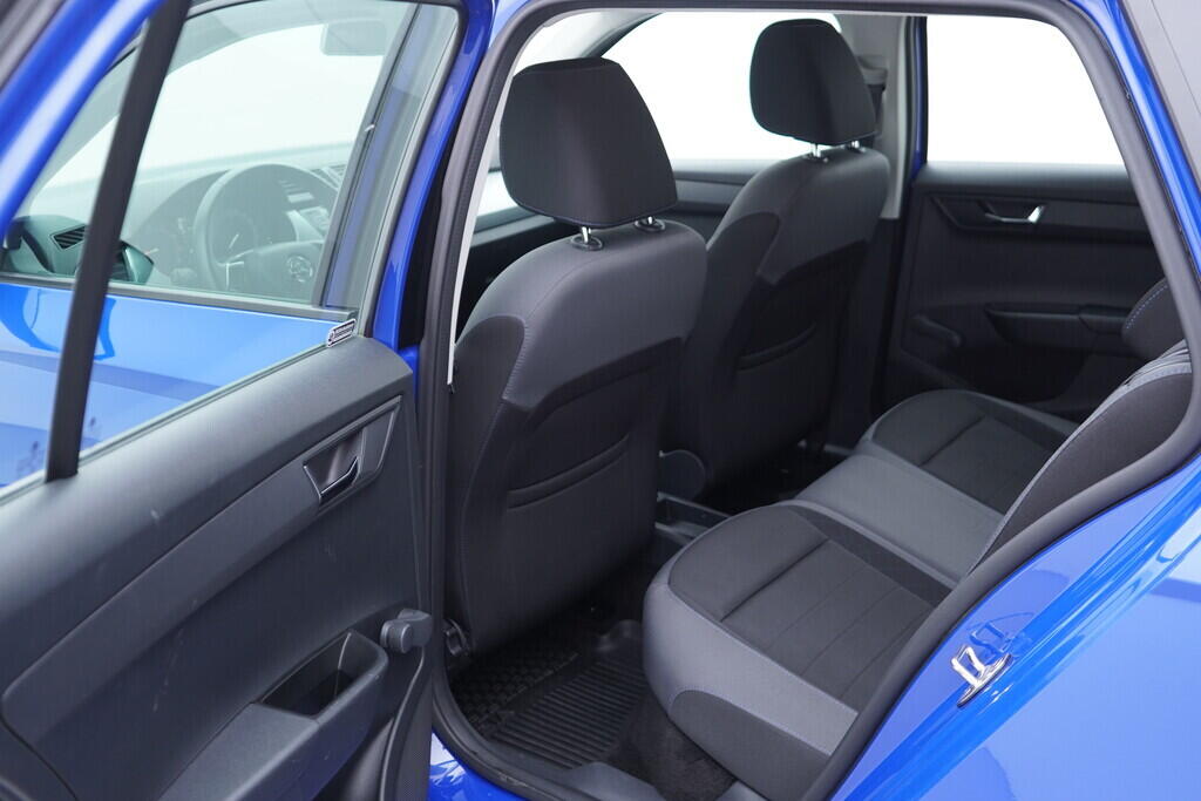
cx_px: 600
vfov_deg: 36.9
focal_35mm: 36
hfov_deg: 53.1
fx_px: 1201
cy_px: 400
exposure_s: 1/40
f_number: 2.8
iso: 250
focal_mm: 24
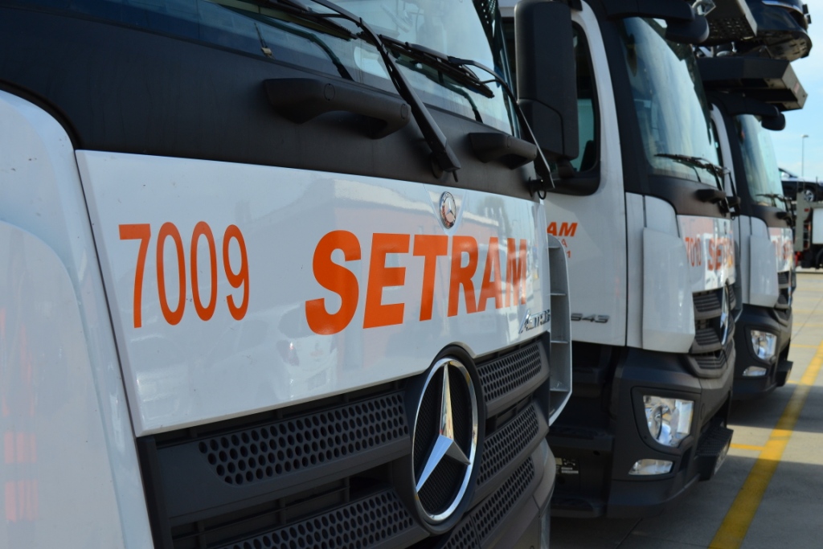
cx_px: 412
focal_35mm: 42
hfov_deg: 46.4
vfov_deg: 31.9
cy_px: 274
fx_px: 960
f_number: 7.1
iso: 400
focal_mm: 28
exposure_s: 1/640
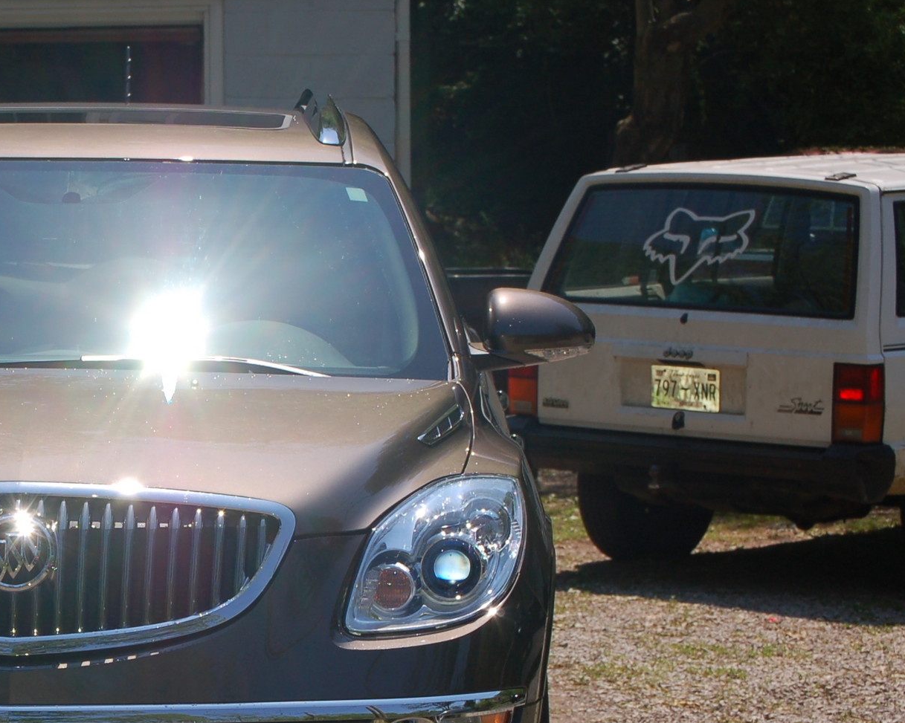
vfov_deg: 9.7
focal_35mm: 159
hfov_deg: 12.0
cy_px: 555
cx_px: -20
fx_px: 4257
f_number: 9
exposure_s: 1/500
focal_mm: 55
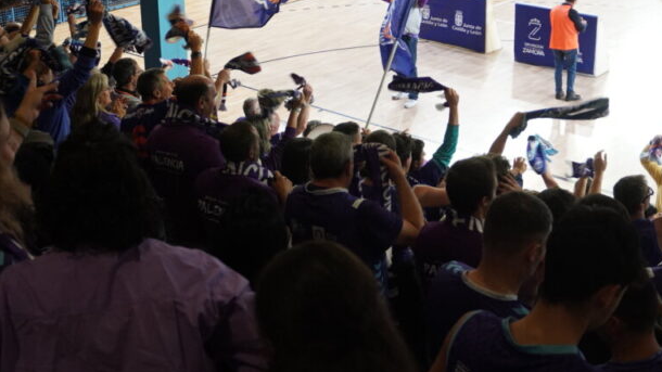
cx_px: 310
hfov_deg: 36.0
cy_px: 79
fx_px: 1018
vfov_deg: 20.5
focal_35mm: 58
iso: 1250
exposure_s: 1/160
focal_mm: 22
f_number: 4
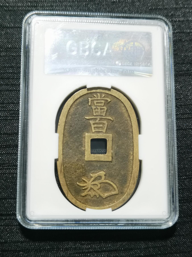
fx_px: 407
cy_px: 128
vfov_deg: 34.9
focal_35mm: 55
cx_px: 96
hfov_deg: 26.6
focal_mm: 6.67
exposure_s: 1/100
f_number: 1.9
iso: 160
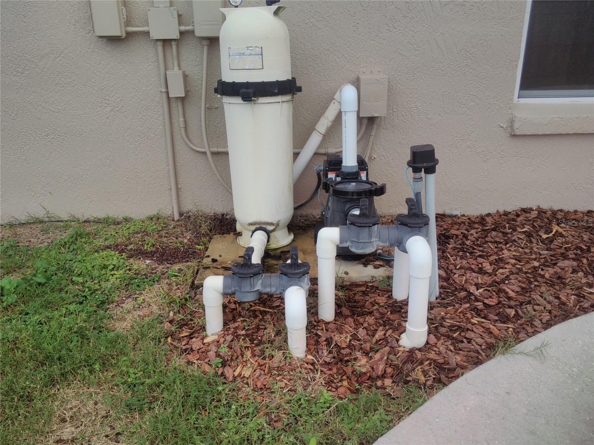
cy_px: 222
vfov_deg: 49.7
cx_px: 297
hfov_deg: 63.4
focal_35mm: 28
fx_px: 480
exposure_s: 1/433
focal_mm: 3.69
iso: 50
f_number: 2.65
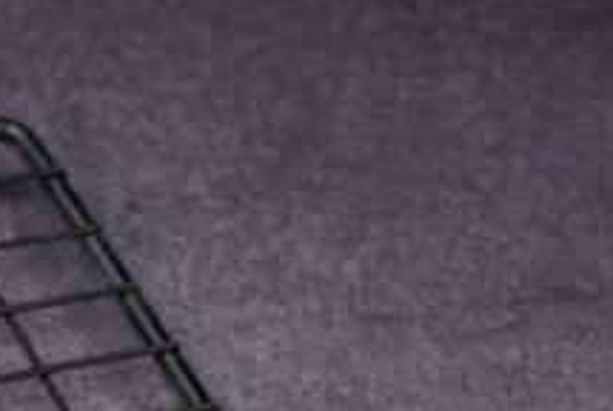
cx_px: -804
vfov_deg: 3.6
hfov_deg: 5.3
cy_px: 762
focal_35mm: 376
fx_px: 6411
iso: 125
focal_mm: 75
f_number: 10
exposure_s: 1/100
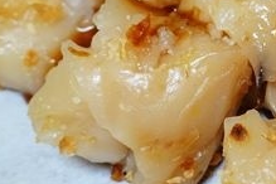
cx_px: 296
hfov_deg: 21.8
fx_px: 682
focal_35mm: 89
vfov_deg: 15.1
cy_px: -4
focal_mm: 11.06
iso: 160
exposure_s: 1/30
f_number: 3.2
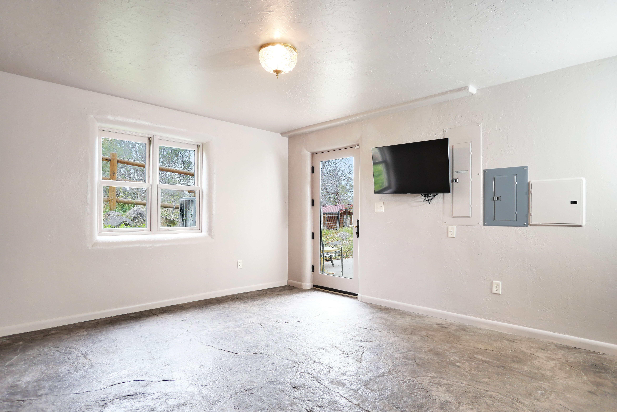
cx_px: 308
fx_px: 308
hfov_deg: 90.0
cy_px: 206
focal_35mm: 18
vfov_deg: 67.4
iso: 800
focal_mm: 9
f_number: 2.8
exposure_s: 1/320
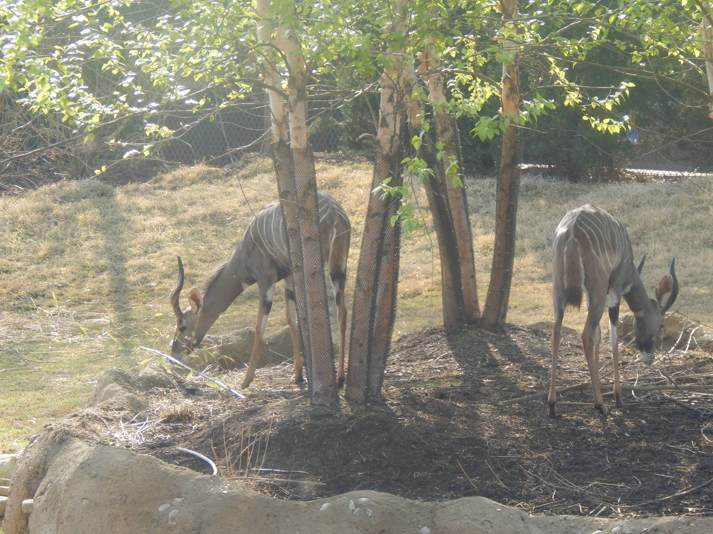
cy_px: 267
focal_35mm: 279
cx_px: 356
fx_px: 5747
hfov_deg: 7.1
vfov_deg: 5.3
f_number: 5.7
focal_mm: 50.1
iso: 125
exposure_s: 1/125
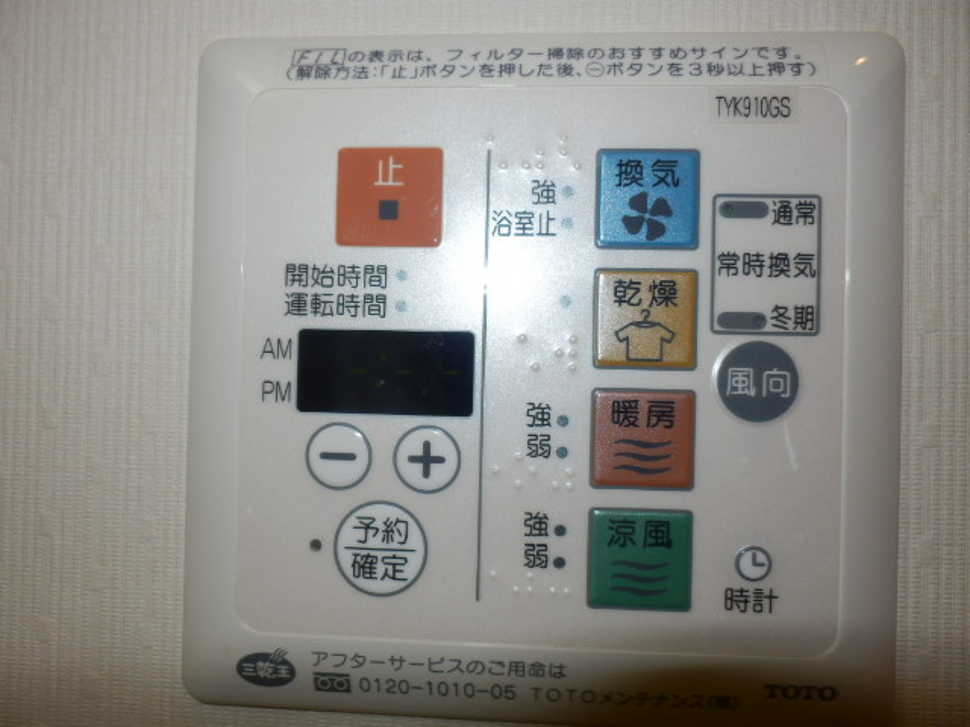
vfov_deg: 56.8
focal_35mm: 24
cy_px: 364
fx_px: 673
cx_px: 485
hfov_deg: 71.6
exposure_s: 1/30
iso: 100
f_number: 7.9
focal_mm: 4.2
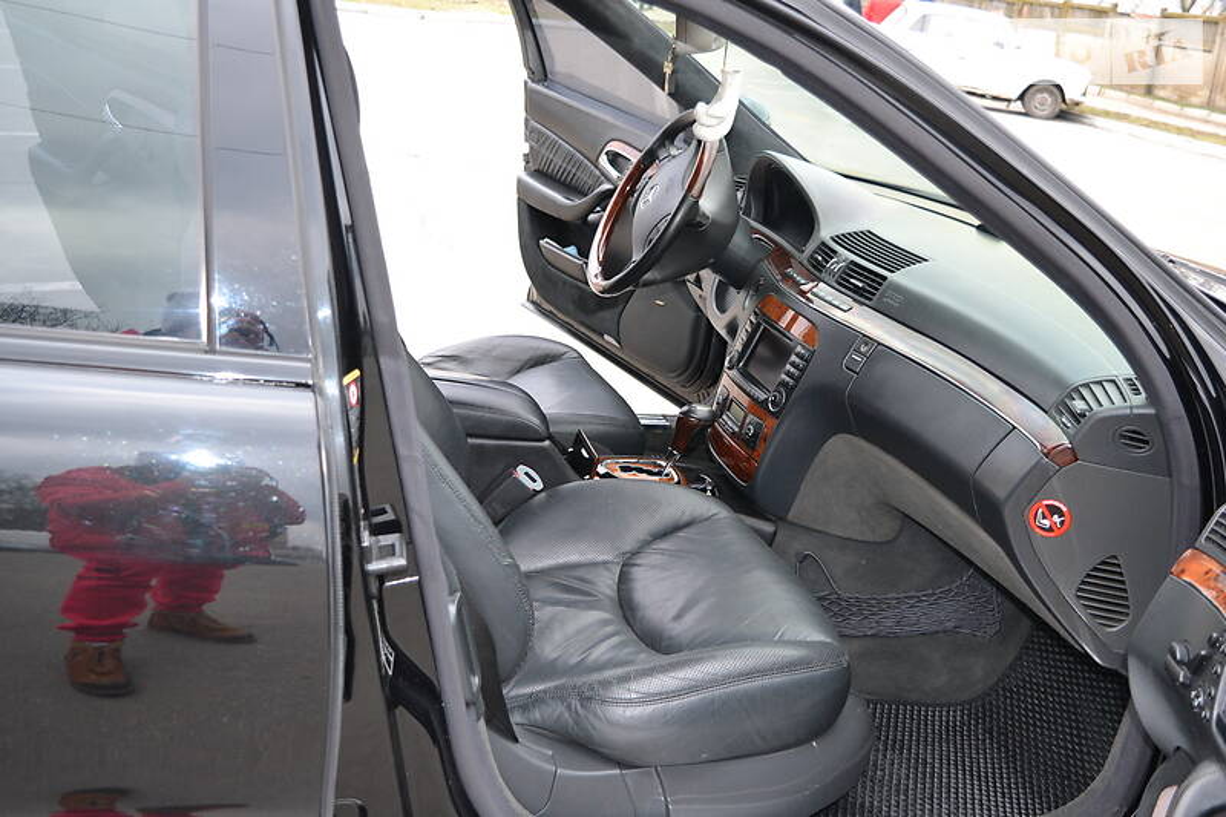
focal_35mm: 39
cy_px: 408
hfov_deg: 49.6
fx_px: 1328
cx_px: 613
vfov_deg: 34.2
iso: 800
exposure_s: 1/160
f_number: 5
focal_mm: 26
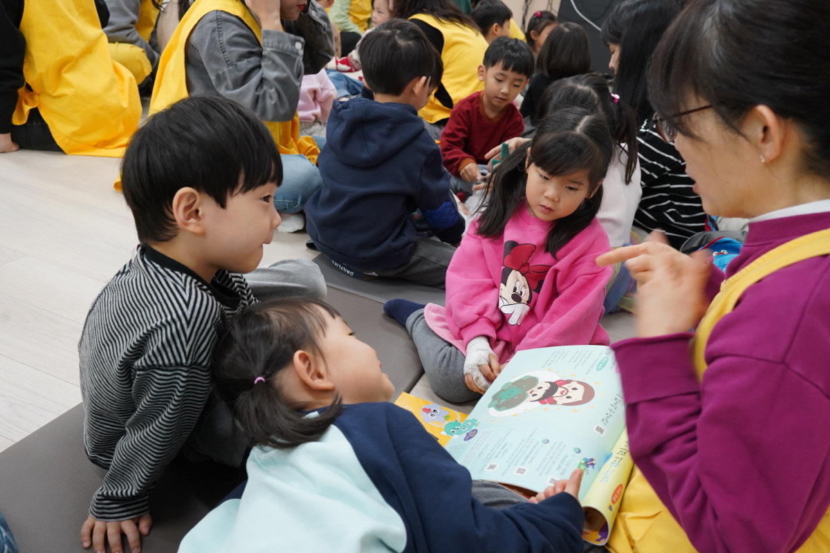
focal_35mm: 34
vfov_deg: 38.9
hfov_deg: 55.8
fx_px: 784
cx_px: 415
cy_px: 276
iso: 2500
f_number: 6.3
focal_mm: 34
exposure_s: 1/60
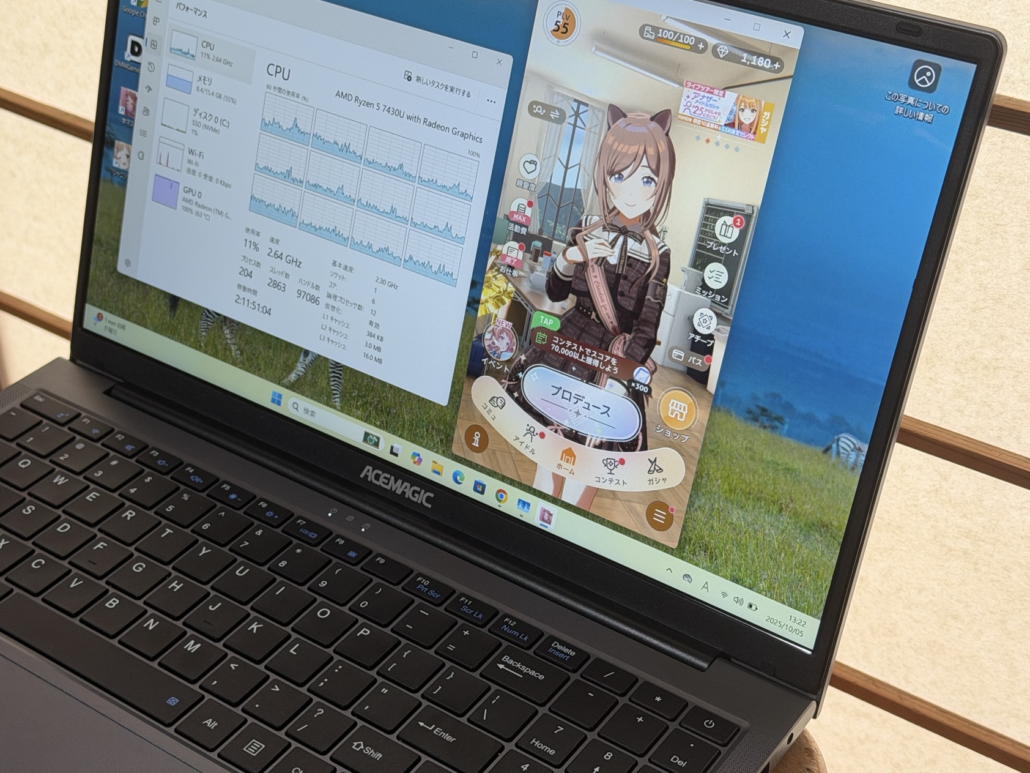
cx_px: 472
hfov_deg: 33.8
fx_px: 1696
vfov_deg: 25.7
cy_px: 381
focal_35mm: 57
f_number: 1.78
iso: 100
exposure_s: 1/77
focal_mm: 6.76
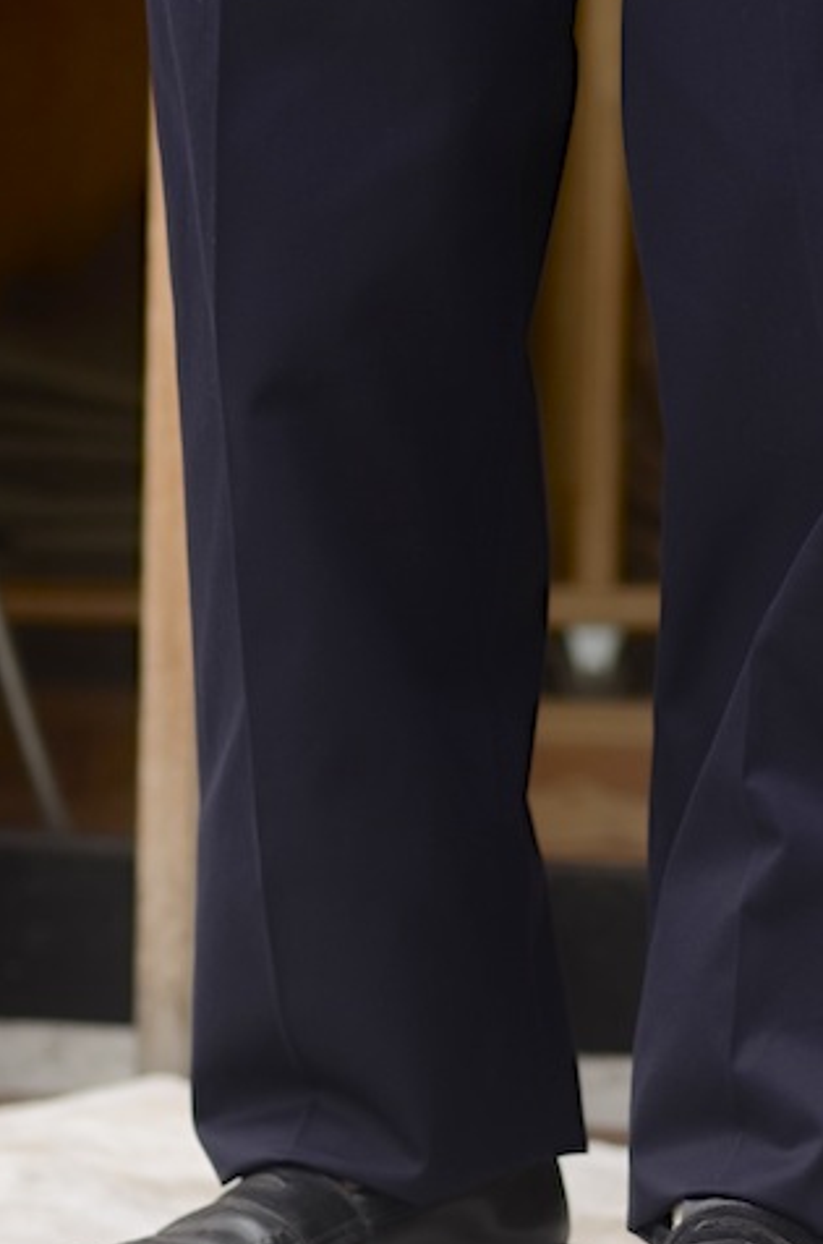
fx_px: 9446
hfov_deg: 5.0
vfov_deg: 7.5
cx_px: 624
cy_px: 107
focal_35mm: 274
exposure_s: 1/640
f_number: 2
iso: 125
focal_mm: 85
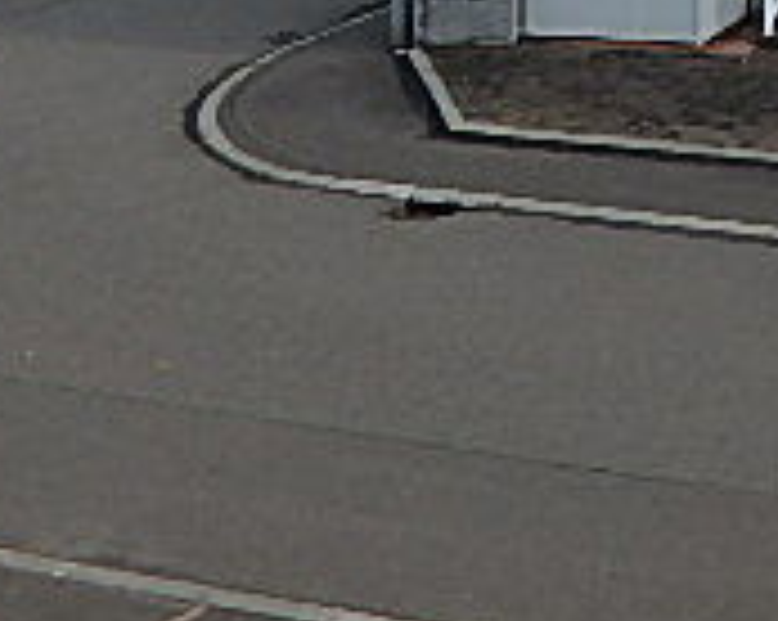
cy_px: -405
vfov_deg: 17.4
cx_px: 1300
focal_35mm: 76
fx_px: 1748
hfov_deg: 20.0
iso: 125
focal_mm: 3.7
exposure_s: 1/640
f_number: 3.5
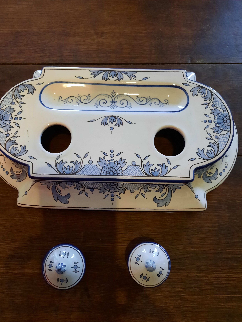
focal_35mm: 25
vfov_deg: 69.4
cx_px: 121
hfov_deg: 54.9
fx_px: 233
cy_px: 161
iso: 640
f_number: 2
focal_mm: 4.6
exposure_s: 1/25
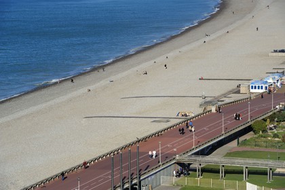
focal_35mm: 200
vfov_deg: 6.9
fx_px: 1583
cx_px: 142
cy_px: 95
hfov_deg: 10.3
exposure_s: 1/250
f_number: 14
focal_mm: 200
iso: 200
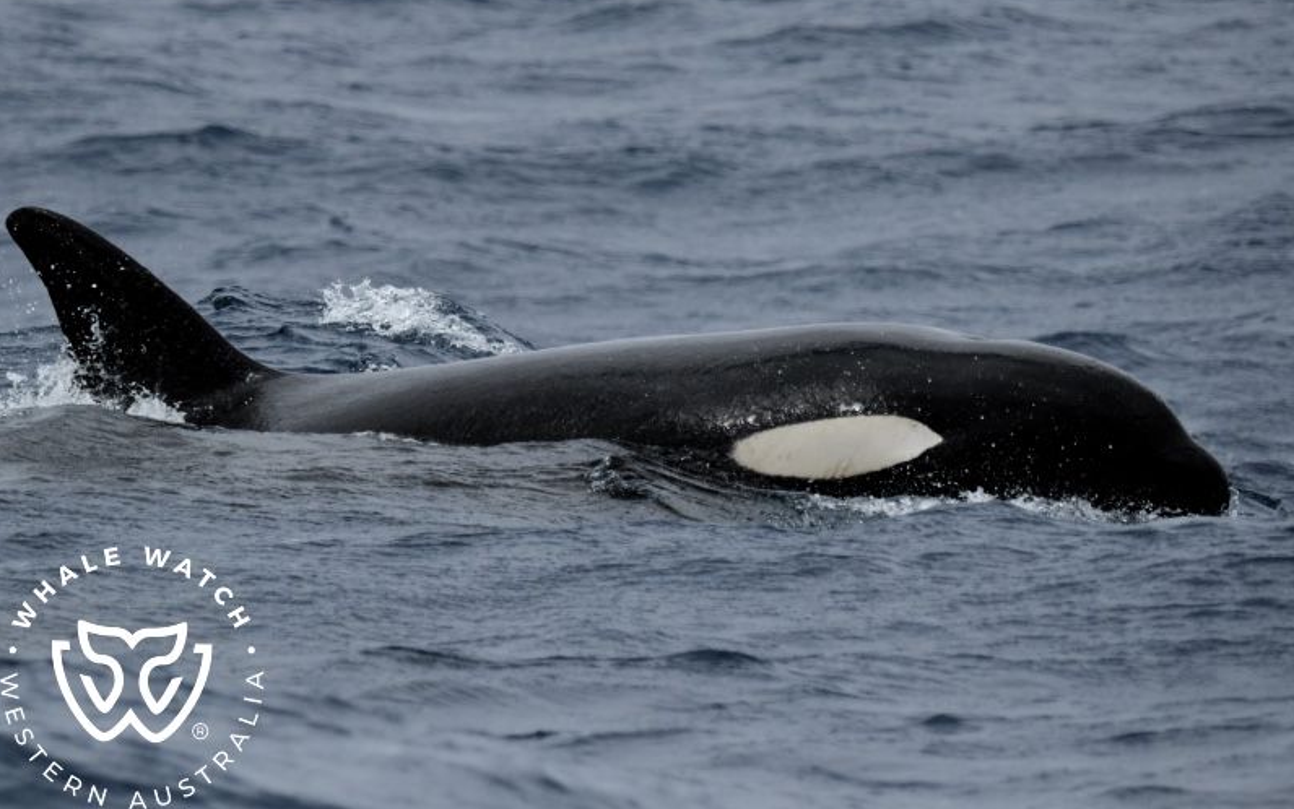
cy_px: 384
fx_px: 13722
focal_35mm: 389
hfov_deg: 5.4
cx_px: 645
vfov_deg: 3.4
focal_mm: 380
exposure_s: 1/8000
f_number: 6
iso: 1100
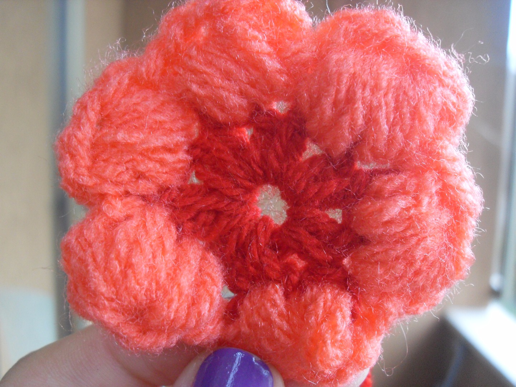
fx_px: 552
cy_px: 194
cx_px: 258
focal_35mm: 37
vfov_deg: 38.7
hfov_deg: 50.1
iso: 200
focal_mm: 6.3
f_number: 2.8
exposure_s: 1/10
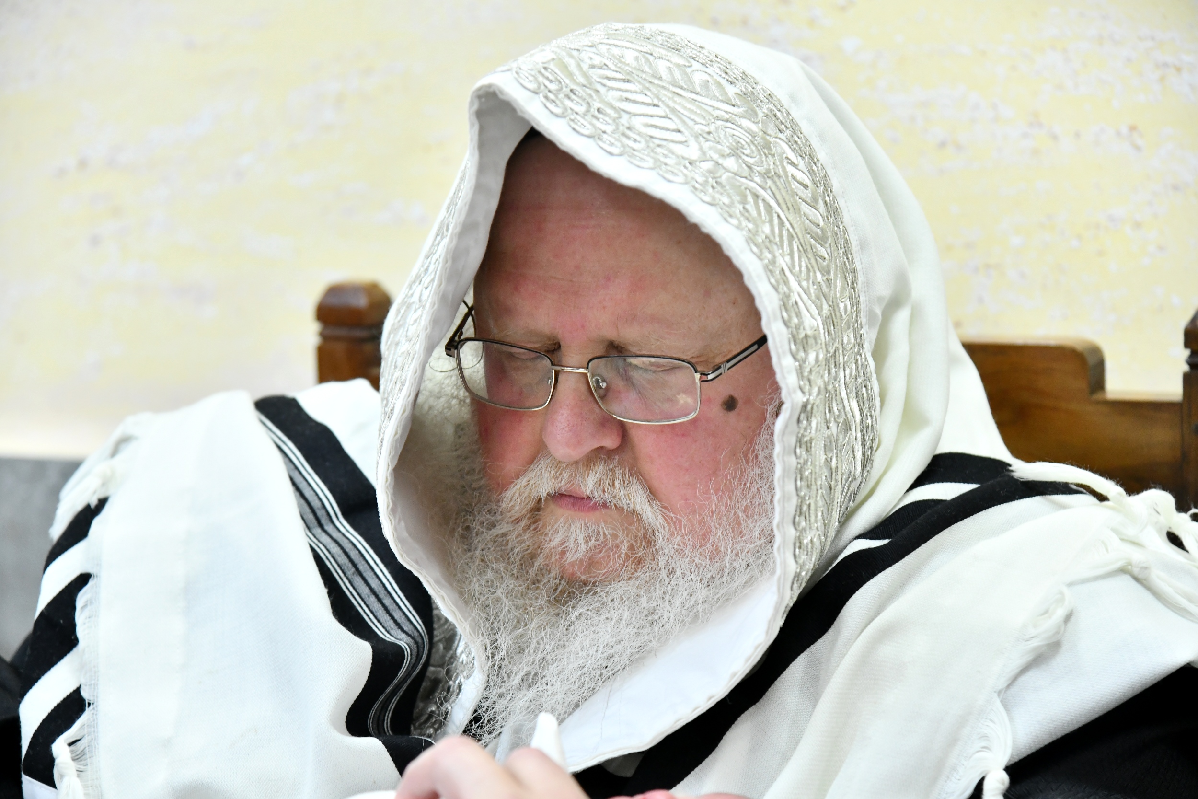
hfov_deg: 20.8
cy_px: 400
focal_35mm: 98
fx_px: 3261
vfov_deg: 14.0
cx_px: 599
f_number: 5
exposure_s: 1/200
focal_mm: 98
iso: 2000
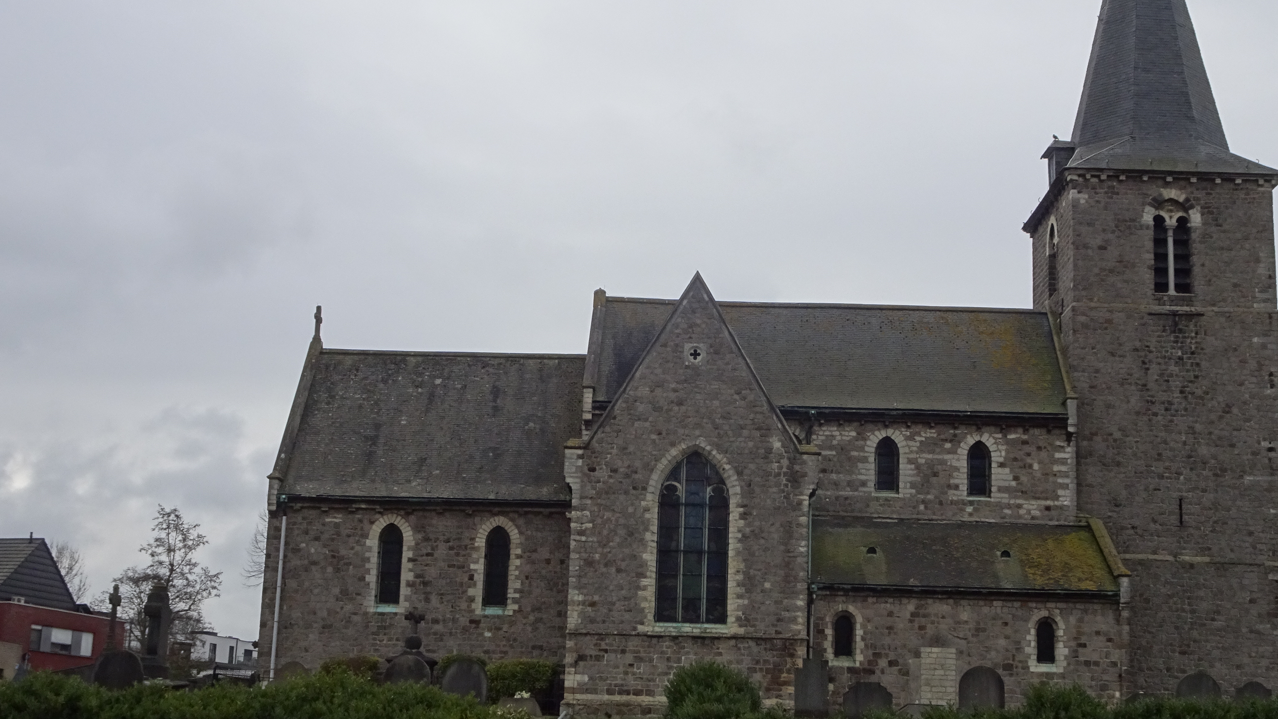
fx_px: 1728
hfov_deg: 40.5
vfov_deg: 23.5
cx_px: 709
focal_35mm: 51
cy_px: 328
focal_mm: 6.8
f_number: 4
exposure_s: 1/400
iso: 80
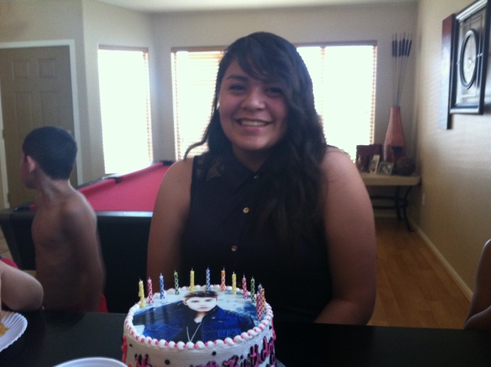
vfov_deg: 40.6
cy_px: 184
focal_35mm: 35
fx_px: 496
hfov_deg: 52.7
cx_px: 246
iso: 250
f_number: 2.8
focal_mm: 3.85
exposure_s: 1/15
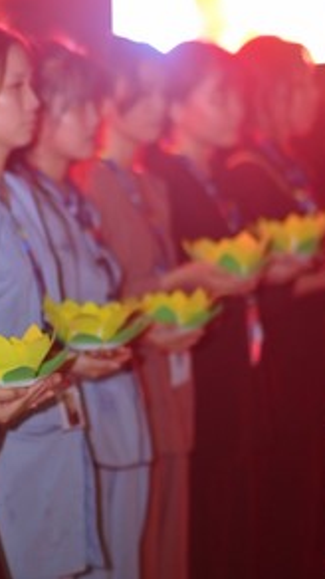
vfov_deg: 10.9
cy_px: 307
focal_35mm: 198
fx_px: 3037
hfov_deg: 6.1
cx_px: -72
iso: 1000
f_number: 1.8
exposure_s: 1/60
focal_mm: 85
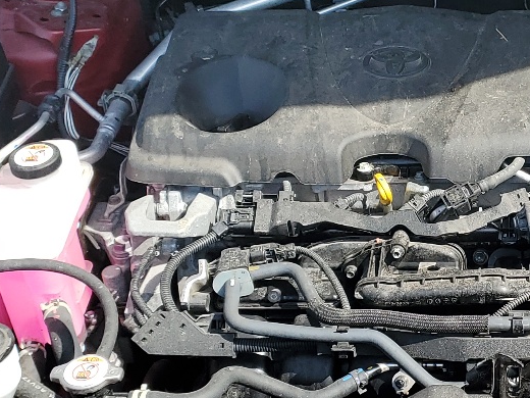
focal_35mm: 80
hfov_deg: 23.7
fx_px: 1225
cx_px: 490
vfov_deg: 18.4
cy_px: 163
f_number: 1.5
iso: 50
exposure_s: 1/1111
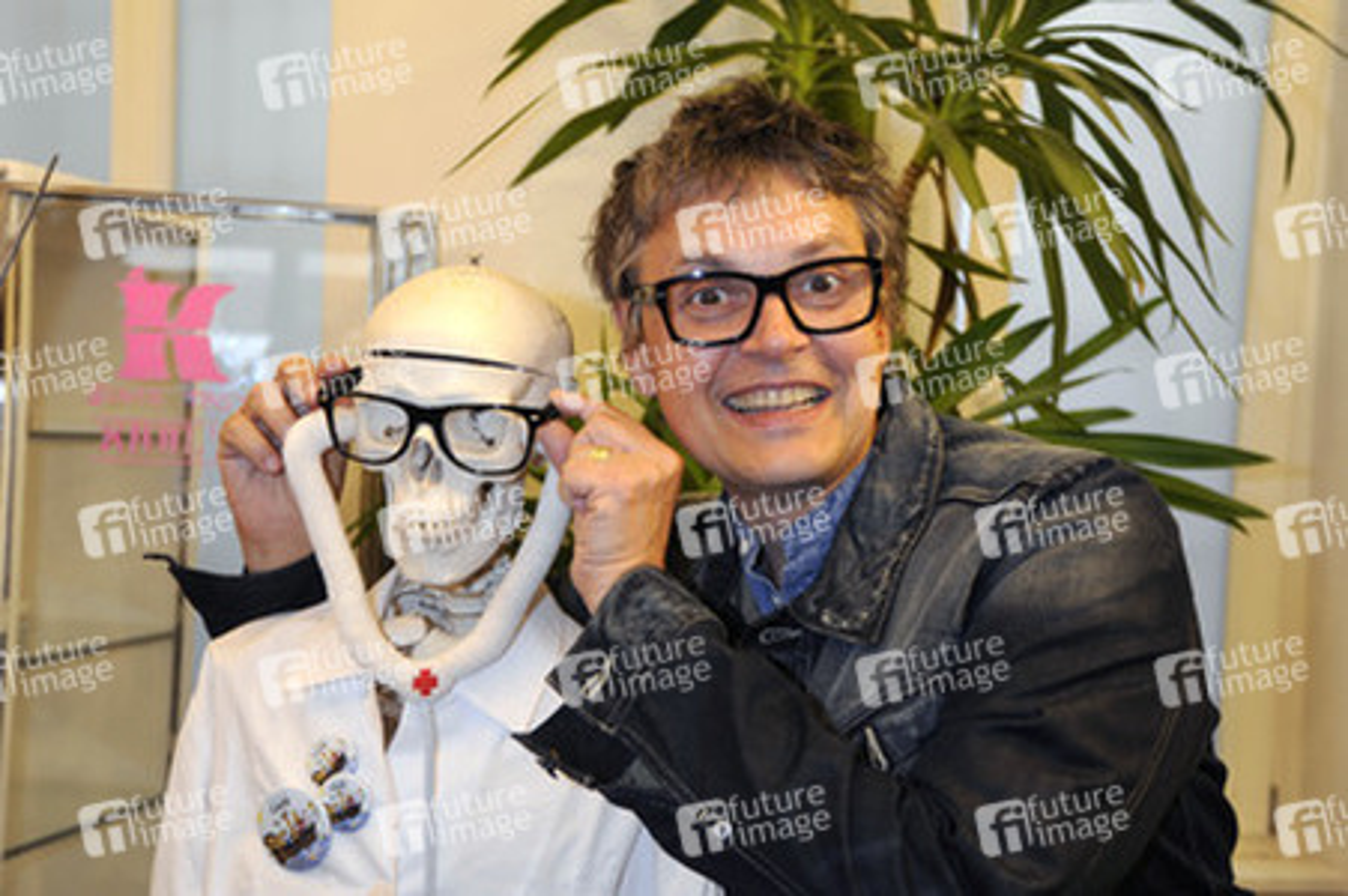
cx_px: 674
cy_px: 448
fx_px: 1796
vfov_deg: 28.0
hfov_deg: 41.1
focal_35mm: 48
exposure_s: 1/50
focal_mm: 48
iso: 640
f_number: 5
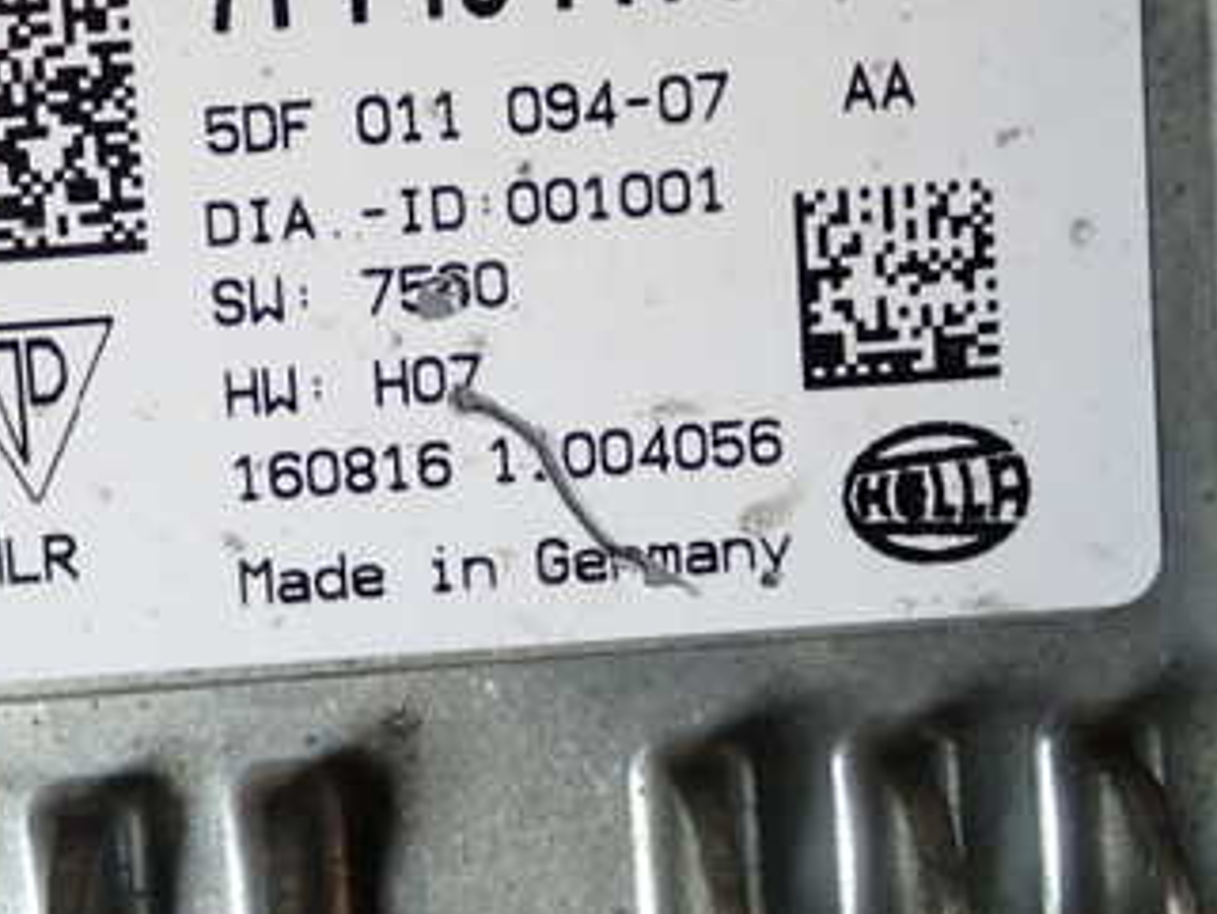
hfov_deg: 27.2
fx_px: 2497
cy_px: 334
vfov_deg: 20.7
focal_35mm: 71
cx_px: 417
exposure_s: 1/125
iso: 125
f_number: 2.7
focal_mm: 6.83
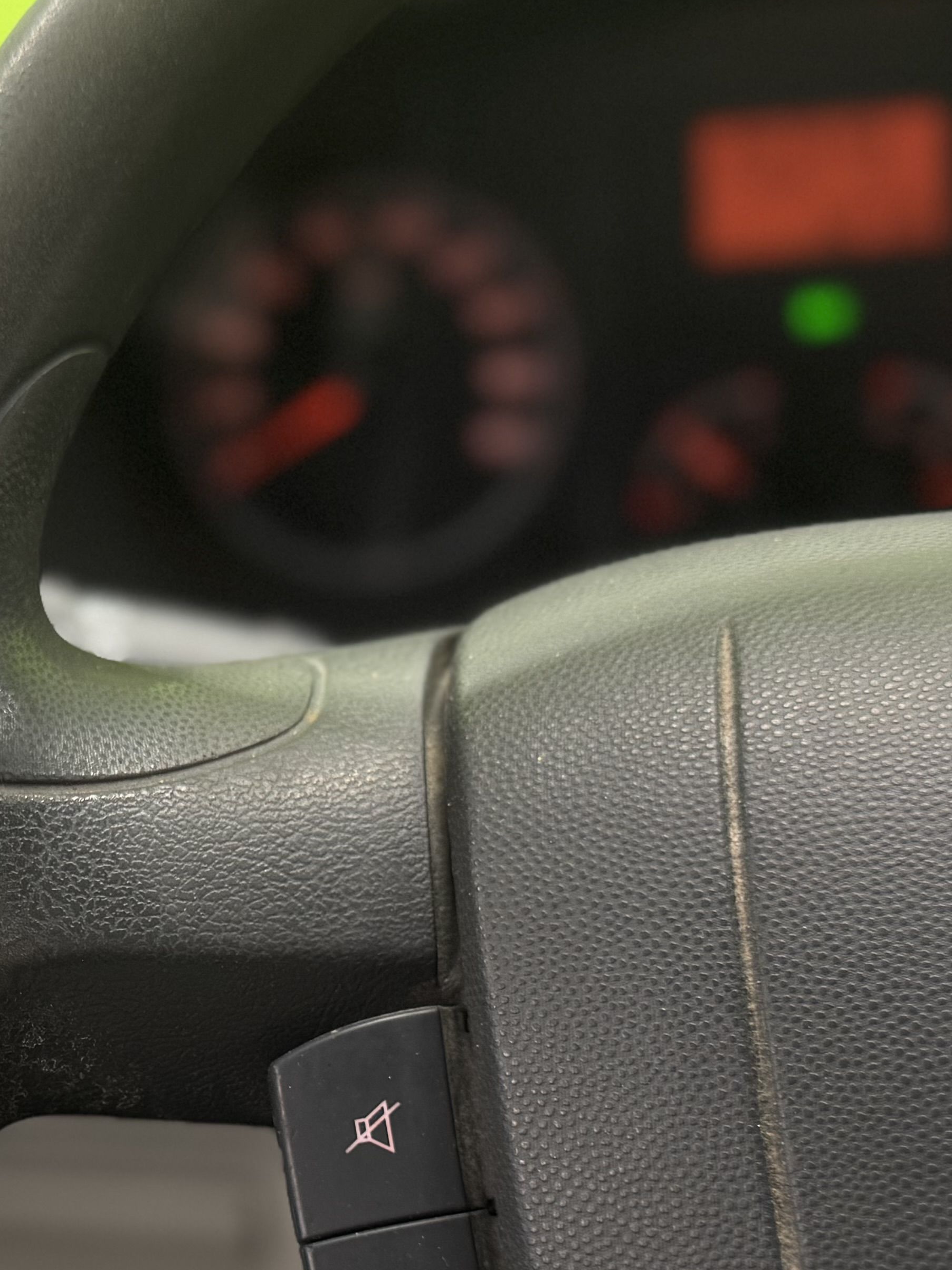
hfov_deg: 24.5
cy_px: 972
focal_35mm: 57
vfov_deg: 33.0
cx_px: -5
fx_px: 2090
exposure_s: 1/50
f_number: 1.78
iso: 200
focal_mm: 6.76
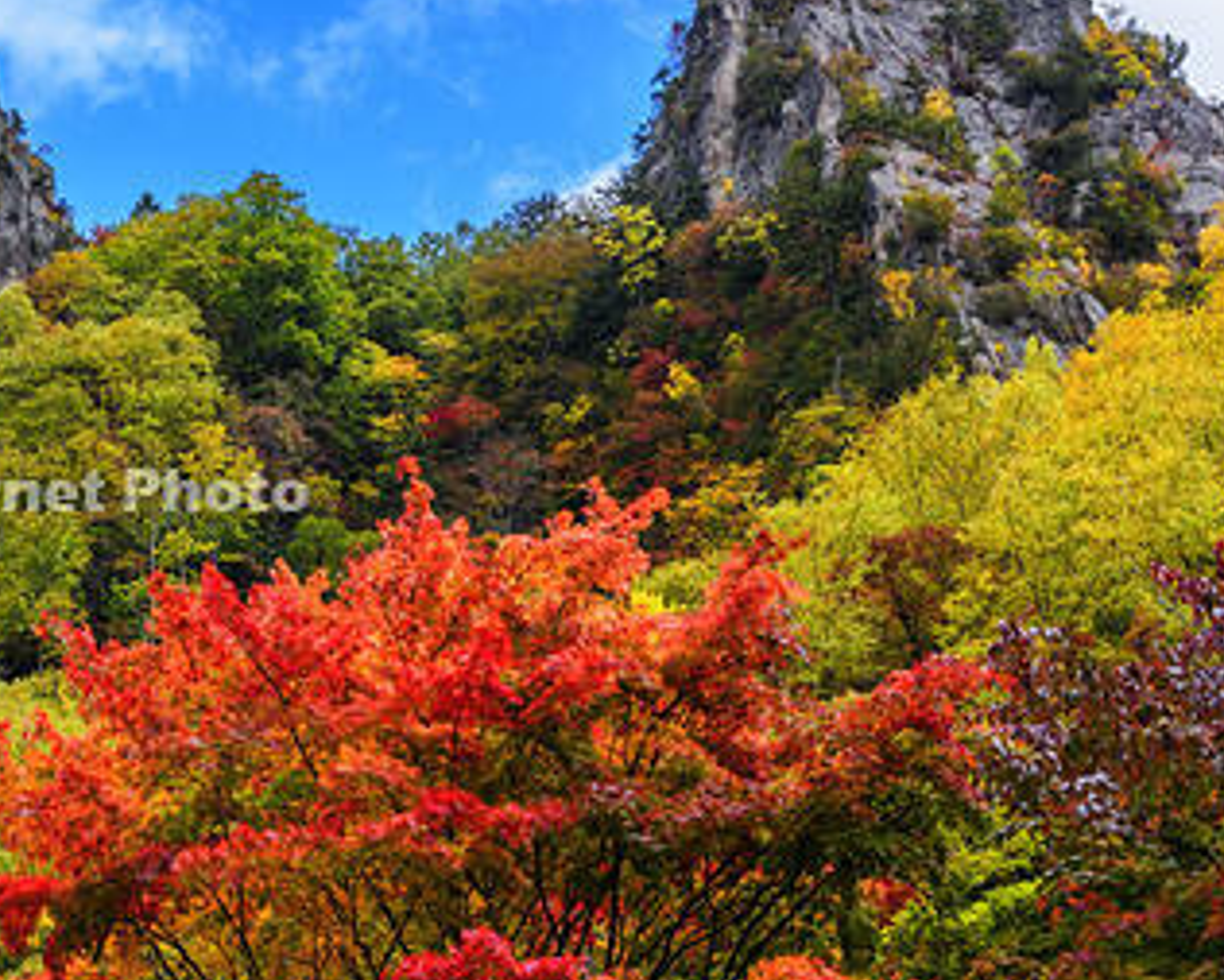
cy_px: 480
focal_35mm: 89
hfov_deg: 21.1
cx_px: 141
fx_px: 3225
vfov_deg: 17.3
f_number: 11
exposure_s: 1/8
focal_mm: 50
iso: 64
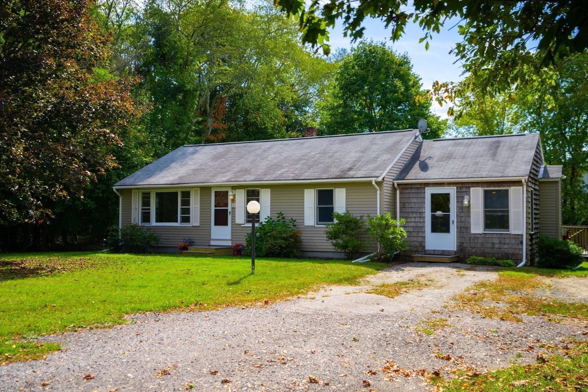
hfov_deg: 53.1
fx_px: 588
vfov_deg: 36.9
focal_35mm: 36
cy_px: 196
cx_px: 296
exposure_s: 1/5000
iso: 500
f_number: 2.8
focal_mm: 35
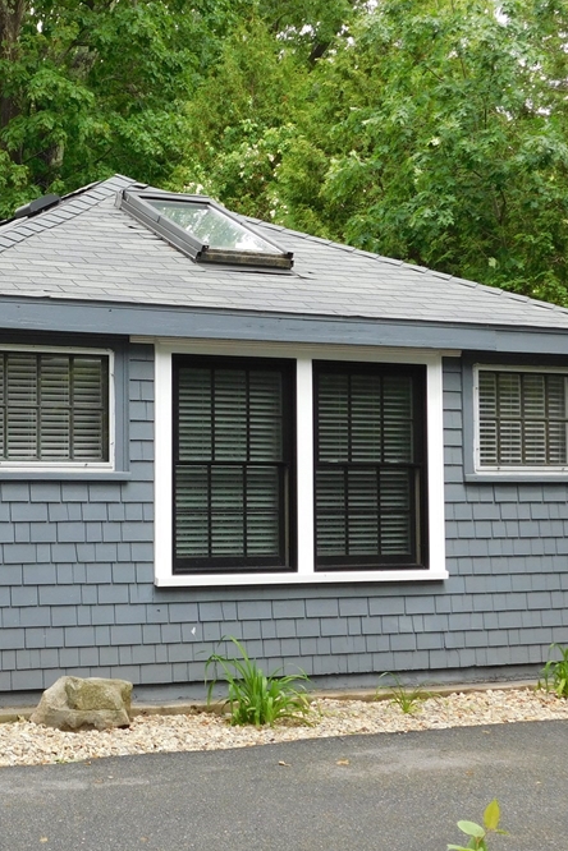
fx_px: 1515
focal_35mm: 64
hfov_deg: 20.7
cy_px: 395
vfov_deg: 31.4
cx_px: 31
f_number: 3.6
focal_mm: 7.1
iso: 125
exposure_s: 1/320
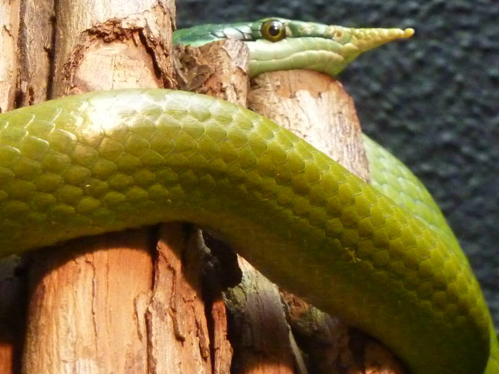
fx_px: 6935
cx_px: 49
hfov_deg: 4.1
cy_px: 113
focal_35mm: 481
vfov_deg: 3.1
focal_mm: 39.7
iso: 800
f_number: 4.7
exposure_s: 1/30
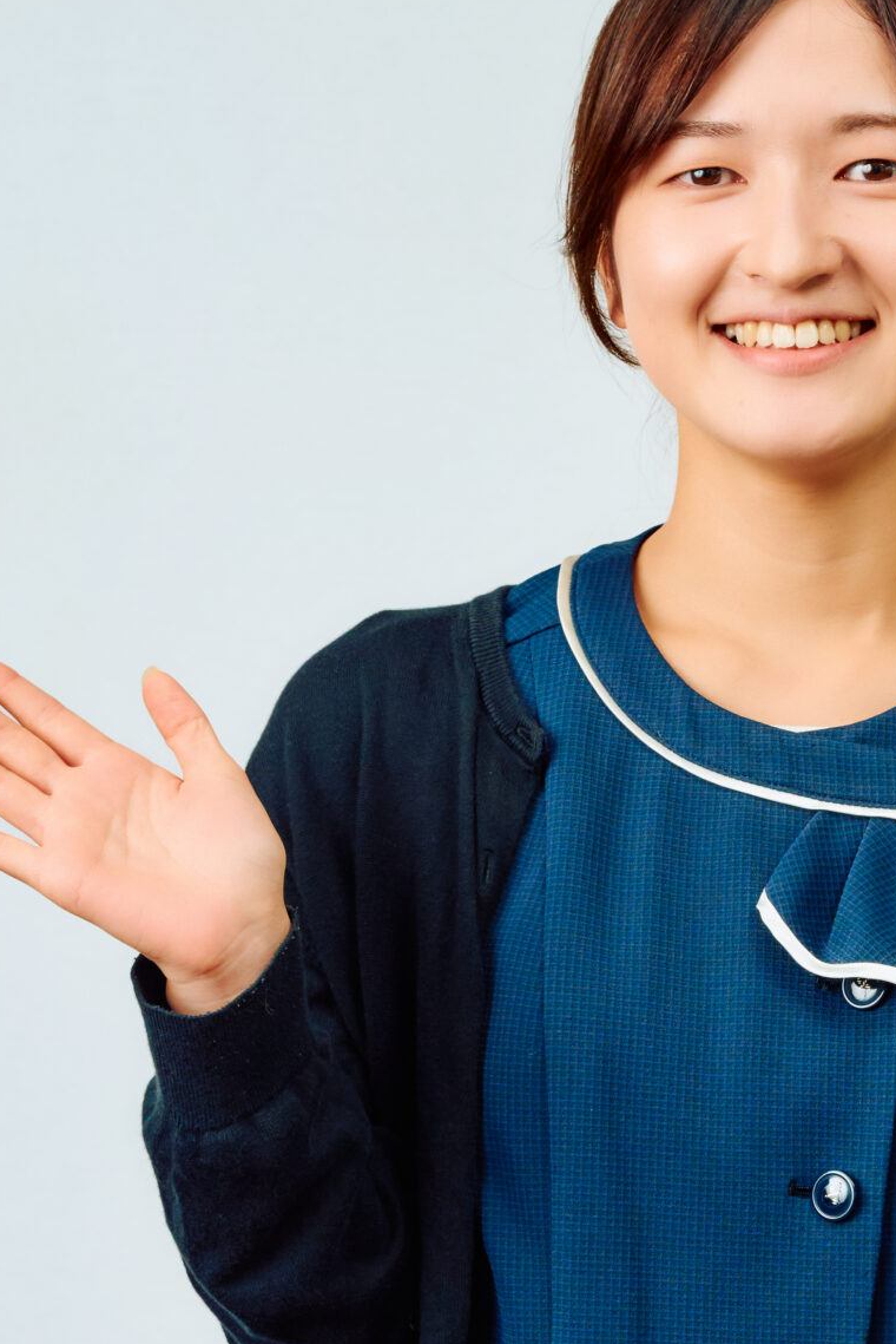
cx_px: 767
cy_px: 1064
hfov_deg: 7.2
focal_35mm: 191
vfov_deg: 10.7
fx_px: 7126
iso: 500
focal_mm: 85
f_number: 9
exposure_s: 1/160
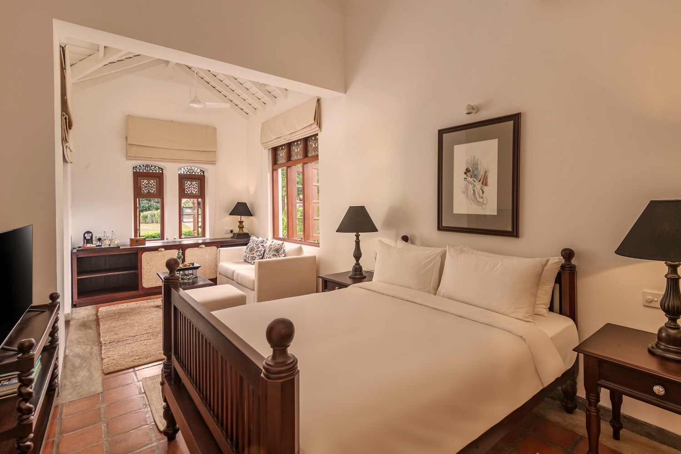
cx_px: 340
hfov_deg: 96.7
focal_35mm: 16
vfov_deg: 73.7
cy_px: 227
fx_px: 303
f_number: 13
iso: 200
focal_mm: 16
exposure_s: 1/60
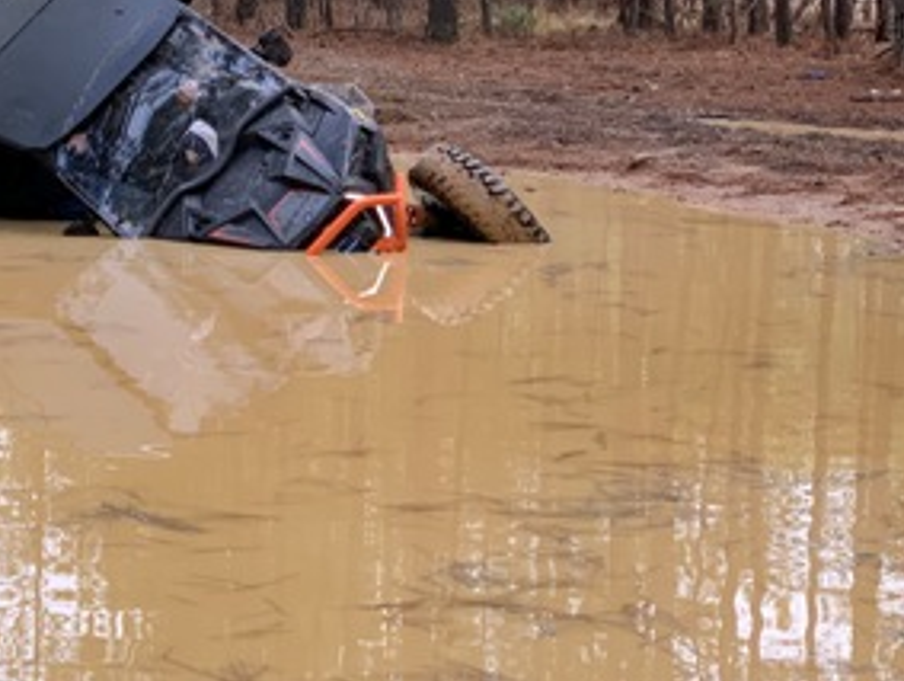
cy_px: 42
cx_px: -11
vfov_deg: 13.2
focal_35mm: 111
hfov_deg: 17.3
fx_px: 2902
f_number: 2.4
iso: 16
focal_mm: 6
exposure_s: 1/87
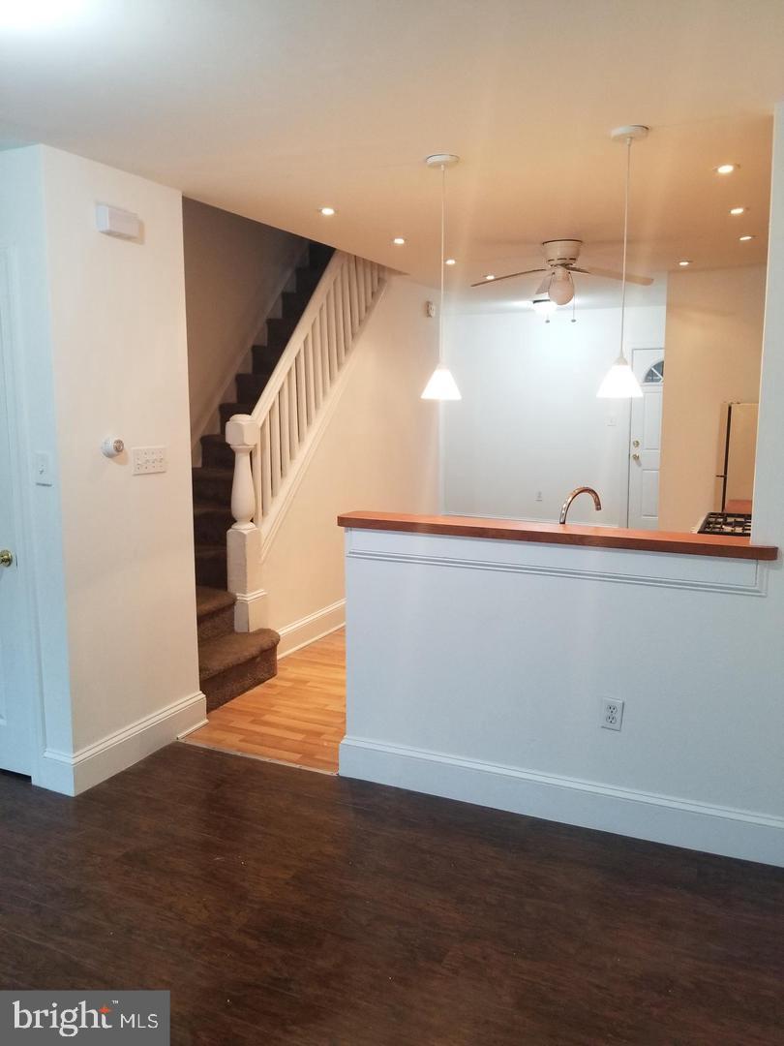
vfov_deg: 67.3
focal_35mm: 26
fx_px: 785
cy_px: 523
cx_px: 392
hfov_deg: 53.1
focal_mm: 4.25
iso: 200
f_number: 1.7
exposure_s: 1/40
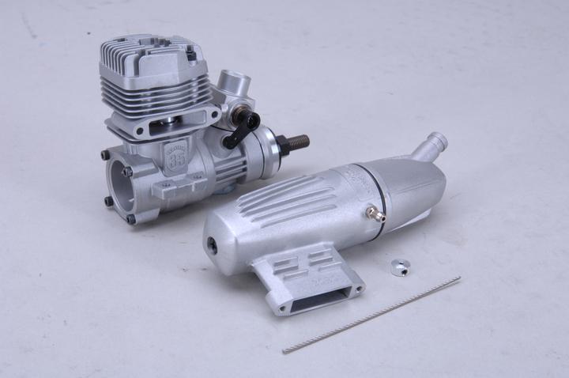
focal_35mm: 75
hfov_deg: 27.0
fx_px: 1184
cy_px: 189
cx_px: 284
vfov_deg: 18.1
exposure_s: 1/125
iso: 100
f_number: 22
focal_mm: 50
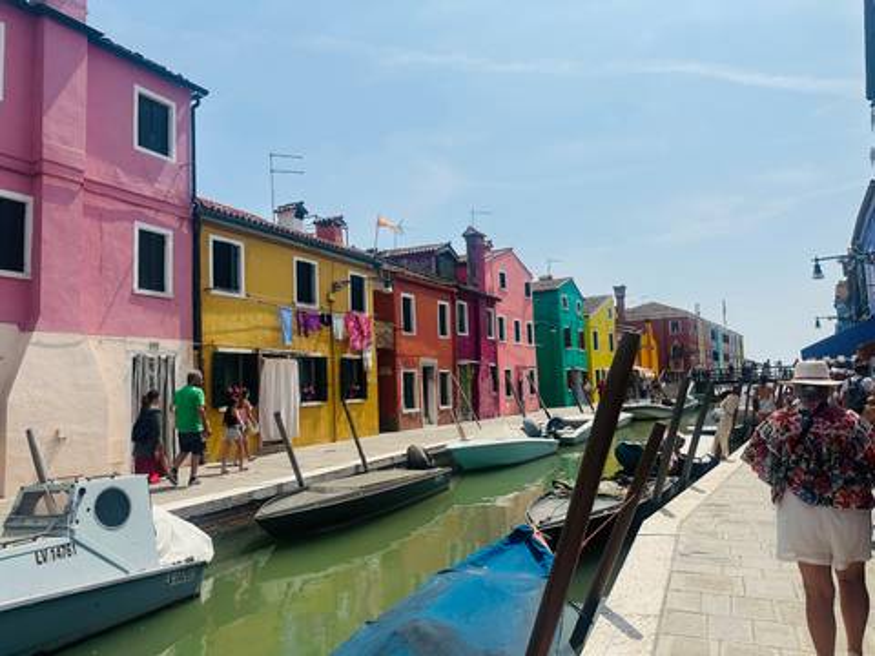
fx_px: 607
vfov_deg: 56.8
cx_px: 438
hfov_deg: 71.6
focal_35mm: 24
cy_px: 328
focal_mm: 6.86
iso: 80
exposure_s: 1/9709
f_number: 1.78
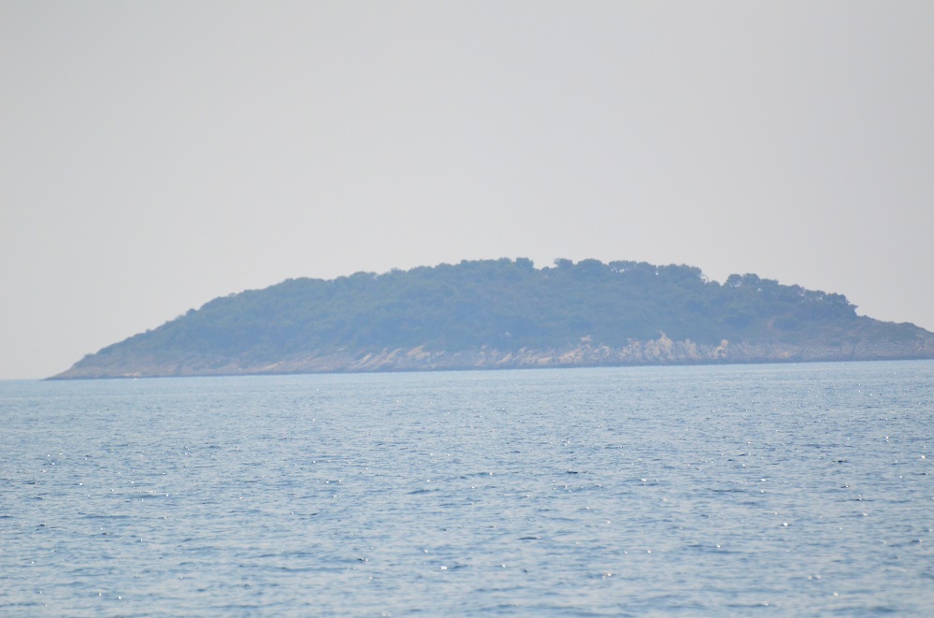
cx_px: 467
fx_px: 11647
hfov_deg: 4.6
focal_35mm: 450
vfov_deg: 3.0
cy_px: 309
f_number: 5.6
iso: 1000
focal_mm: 300
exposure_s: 1/8000
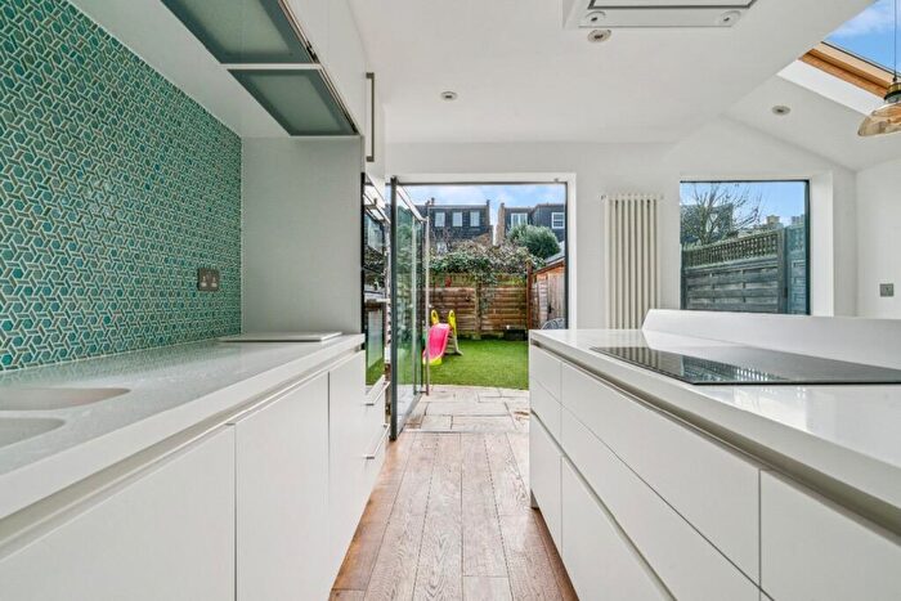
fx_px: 401
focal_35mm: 16
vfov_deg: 73.8
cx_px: 450
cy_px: 300
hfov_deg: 96.7
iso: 200
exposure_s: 1/125
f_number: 11
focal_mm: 16
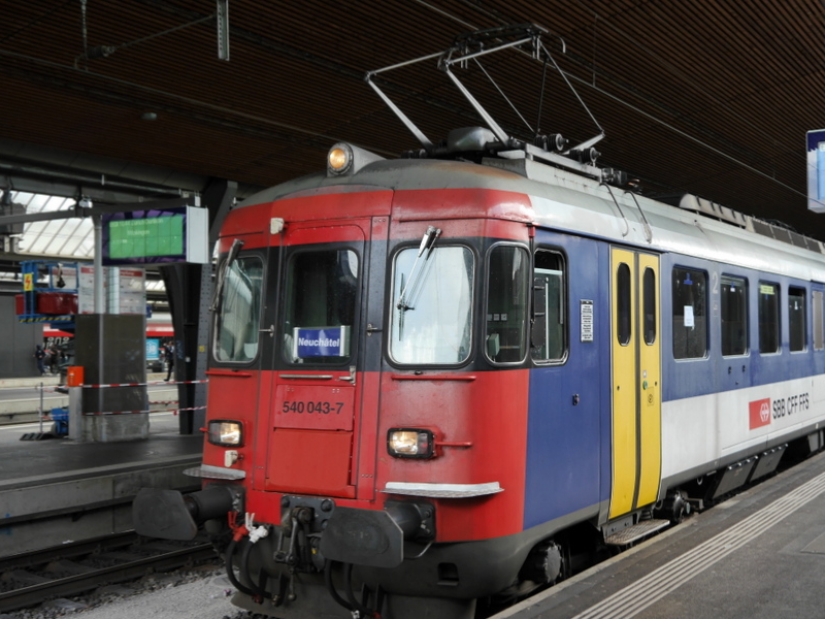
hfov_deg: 41.9
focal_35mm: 45
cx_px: 495
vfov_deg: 32.2
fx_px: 1072
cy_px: 317
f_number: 4
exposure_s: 1/100
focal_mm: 18
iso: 160
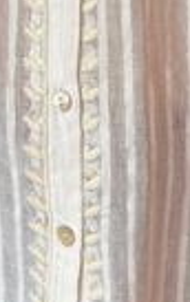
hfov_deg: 11.0
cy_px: -229
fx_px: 983
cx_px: 62
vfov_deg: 15.3
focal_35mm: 119
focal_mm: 6.76
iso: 64
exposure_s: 1/121
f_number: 1.78
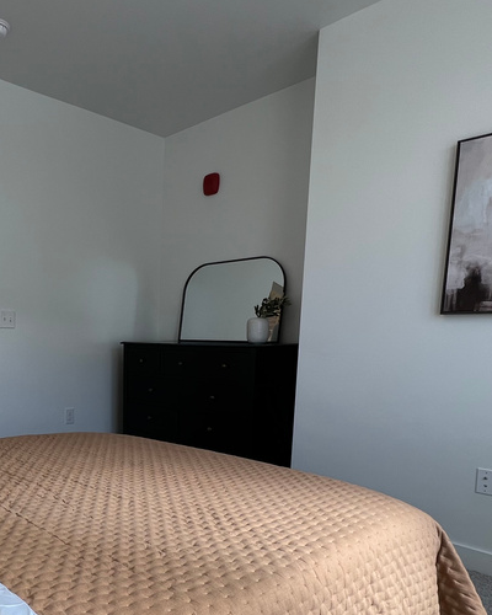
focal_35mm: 26
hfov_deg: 51.0
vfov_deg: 64.8
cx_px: 87
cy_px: 396
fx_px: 473
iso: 40
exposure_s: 1/122
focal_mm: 1.57
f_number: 1.8
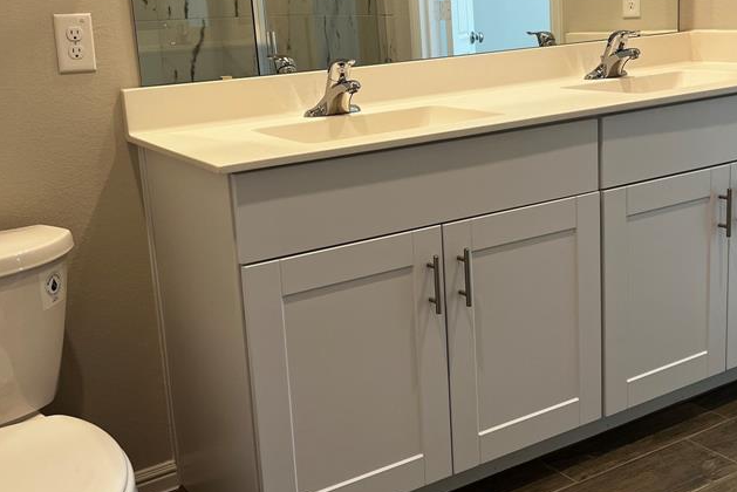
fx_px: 901
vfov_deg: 30.4
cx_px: 373
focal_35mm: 44
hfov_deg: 44.5
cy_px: 189
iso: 64
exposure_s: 1/60
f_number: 1.6
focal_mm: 5.1
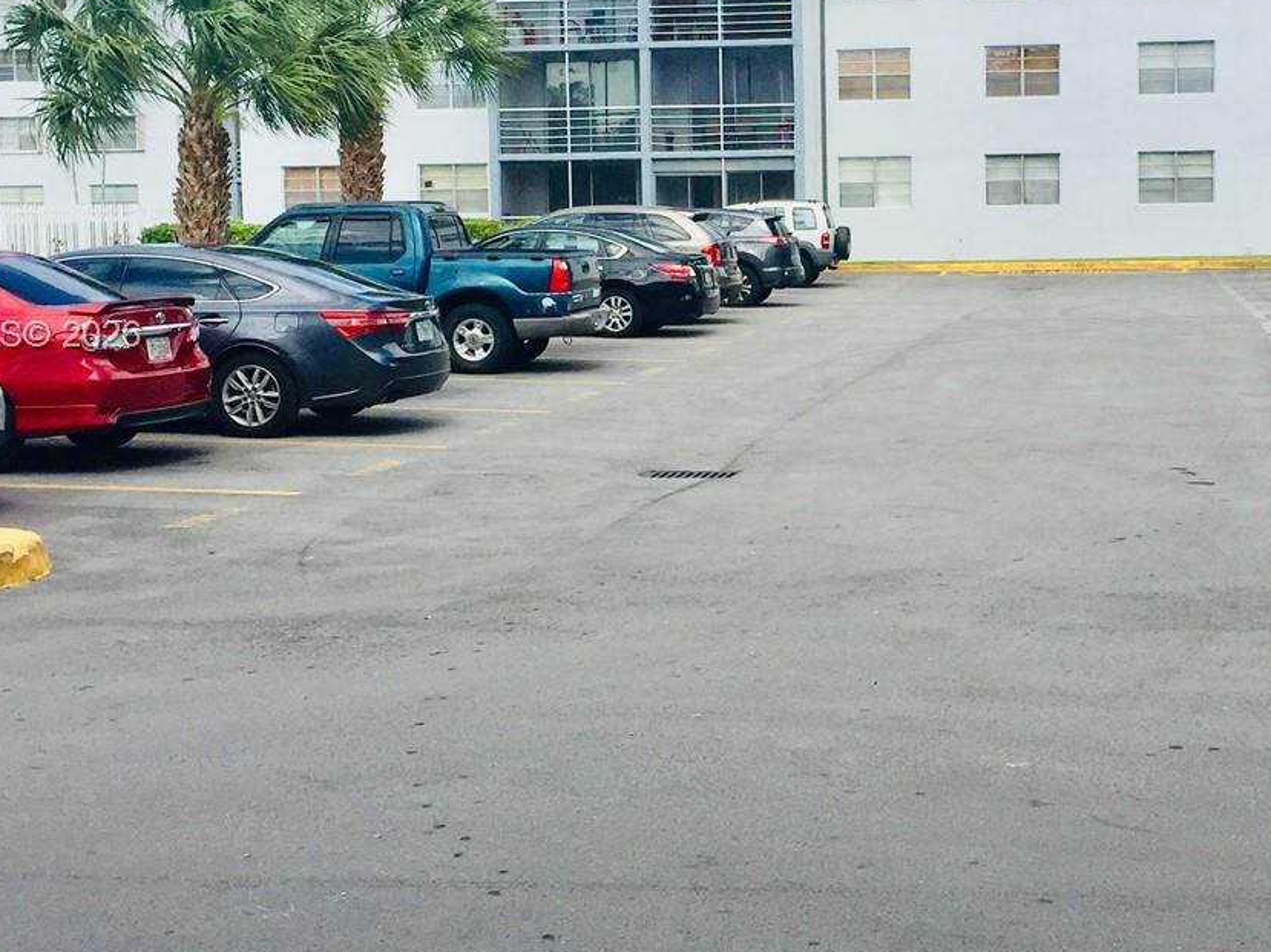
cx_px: 891
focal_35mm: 56
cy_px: 337
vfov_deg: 26.0
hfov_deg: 33.9
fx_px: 2055
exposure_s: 1/2475
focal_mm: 4.15
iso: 32
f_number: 2.2
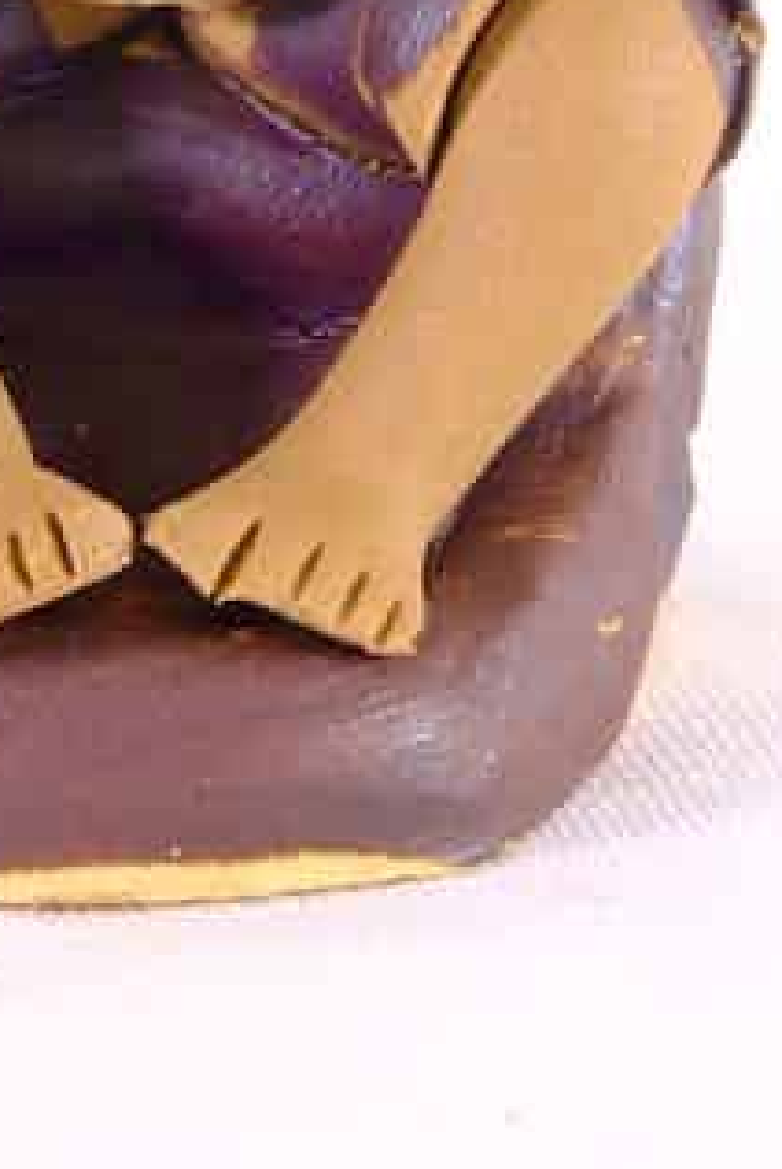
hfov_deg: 1.6
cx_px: 280
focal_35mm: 872
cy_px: -402
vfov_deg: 2.4
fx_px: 28349
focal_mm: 143.9
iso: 800
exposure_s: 1/20
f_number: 11
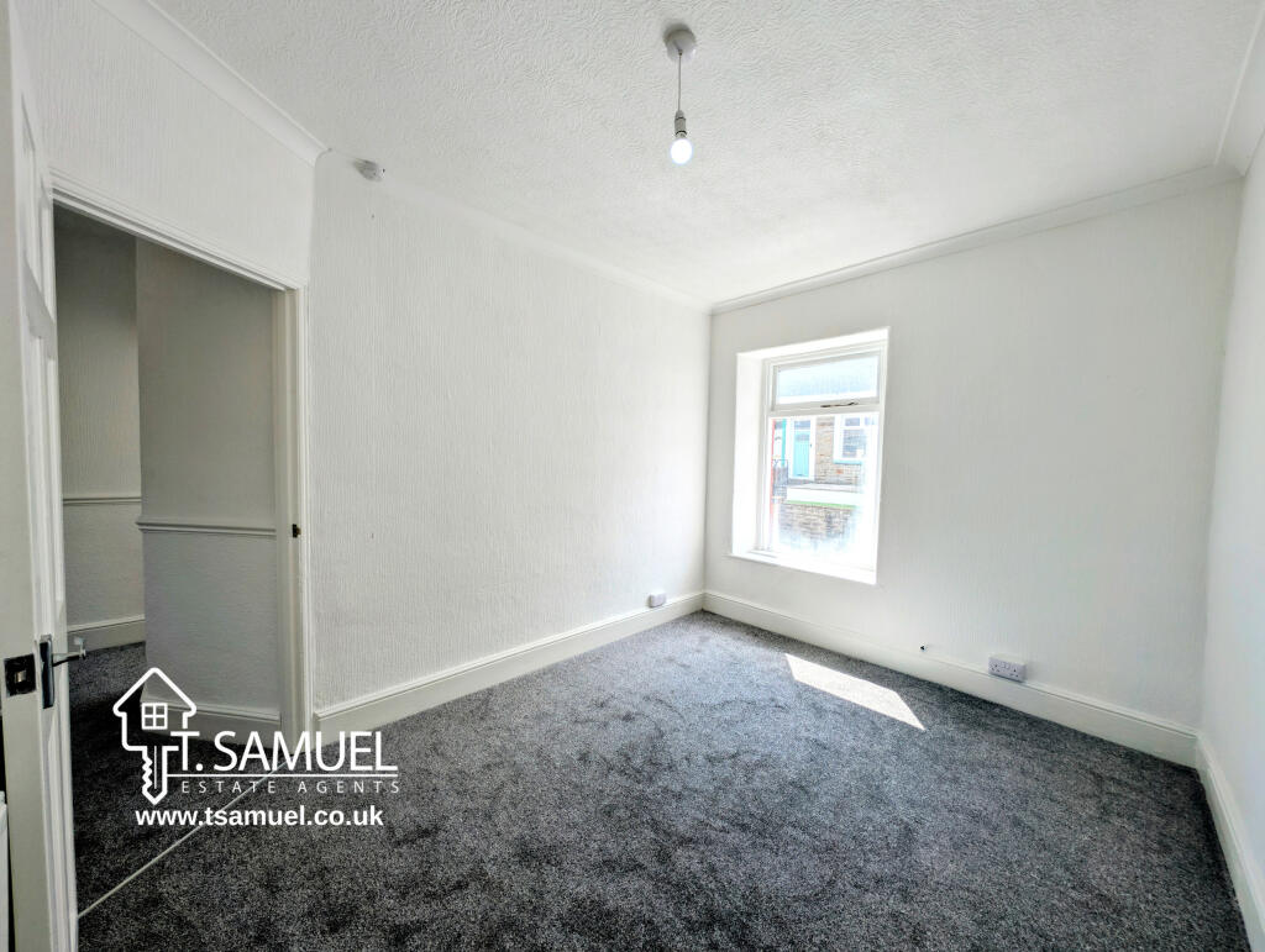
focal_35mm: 12
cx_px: 632
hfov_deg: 110.5
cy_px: 476
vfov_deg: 94.6
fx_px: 439
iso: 39
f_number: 1.95
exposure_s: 1/578
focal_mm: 2.23
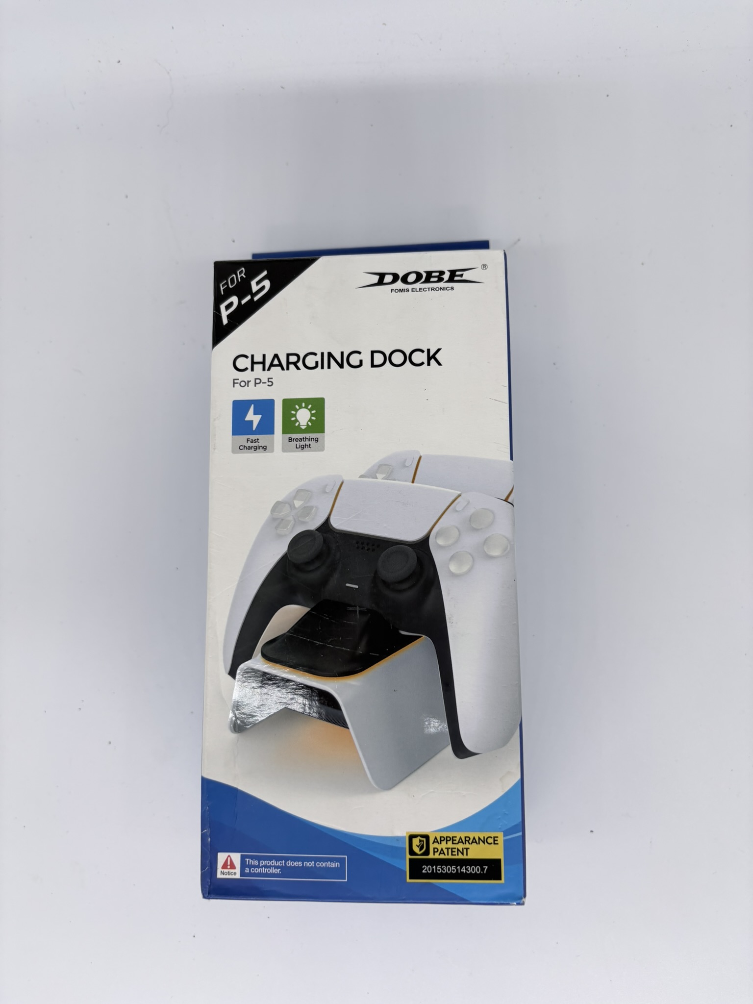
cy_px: 502
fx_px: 754
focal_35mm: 26
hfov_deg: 53.1
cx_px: 376
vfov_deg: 67.3
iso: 50
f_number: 1.6
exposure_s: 1/810
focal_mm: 5.96
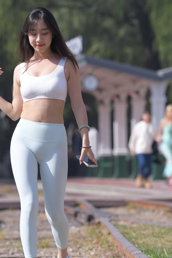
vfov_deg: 7.5
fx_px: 1962
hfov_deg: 5.0
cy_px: 121
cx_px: 61
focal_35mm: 274
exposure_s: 1/1250
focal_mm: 160
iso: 160
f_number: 4
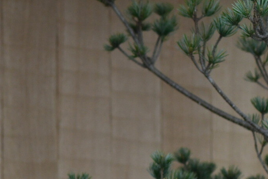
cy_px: 112
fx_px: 1310
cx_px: -76
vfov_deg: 7.8
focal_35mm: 176
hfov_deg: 11.4
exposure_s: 1/2000
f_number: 2.8
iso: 1000
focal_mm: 45
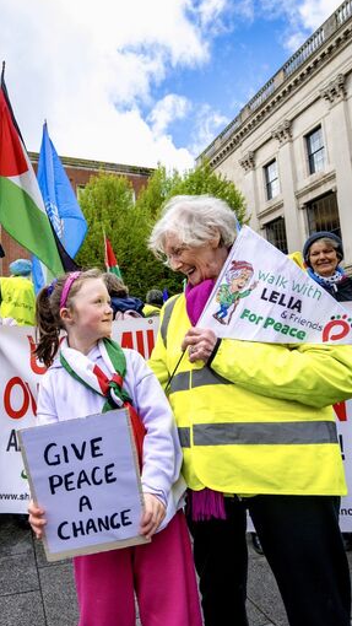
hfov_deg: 48.0
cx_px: 97
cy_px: 311
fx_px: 382
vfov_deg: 78.7
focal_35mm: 23
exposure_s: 1/640
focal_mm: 14
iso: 250
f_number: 4.5
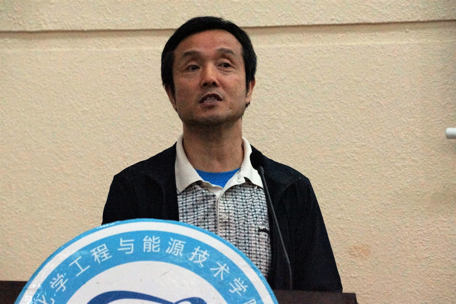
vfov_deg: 7.0
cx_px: 228
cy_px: 152
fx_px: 2470
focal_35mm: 195
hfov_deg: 10.5
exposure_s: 1/80
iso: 4000
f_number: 6.3
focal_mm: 130
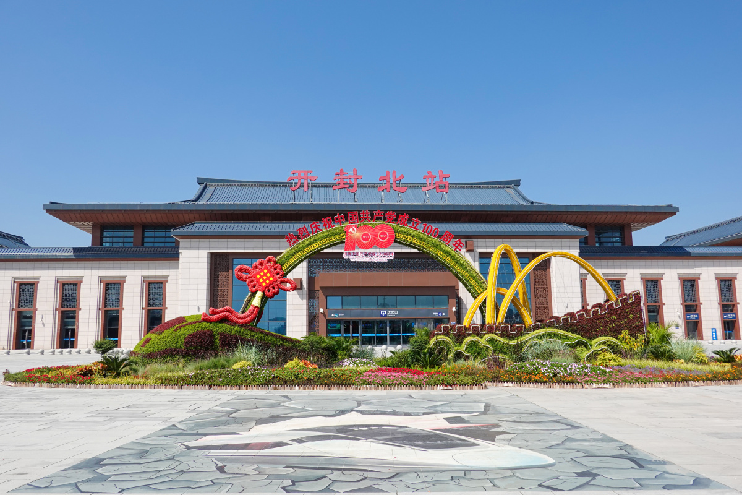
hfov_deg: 61.9
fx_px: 618
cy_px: 248
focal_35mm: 30
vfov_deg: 43.6
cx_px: 371
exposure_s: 1/640
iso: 125
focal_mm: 11.29
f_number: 5.6
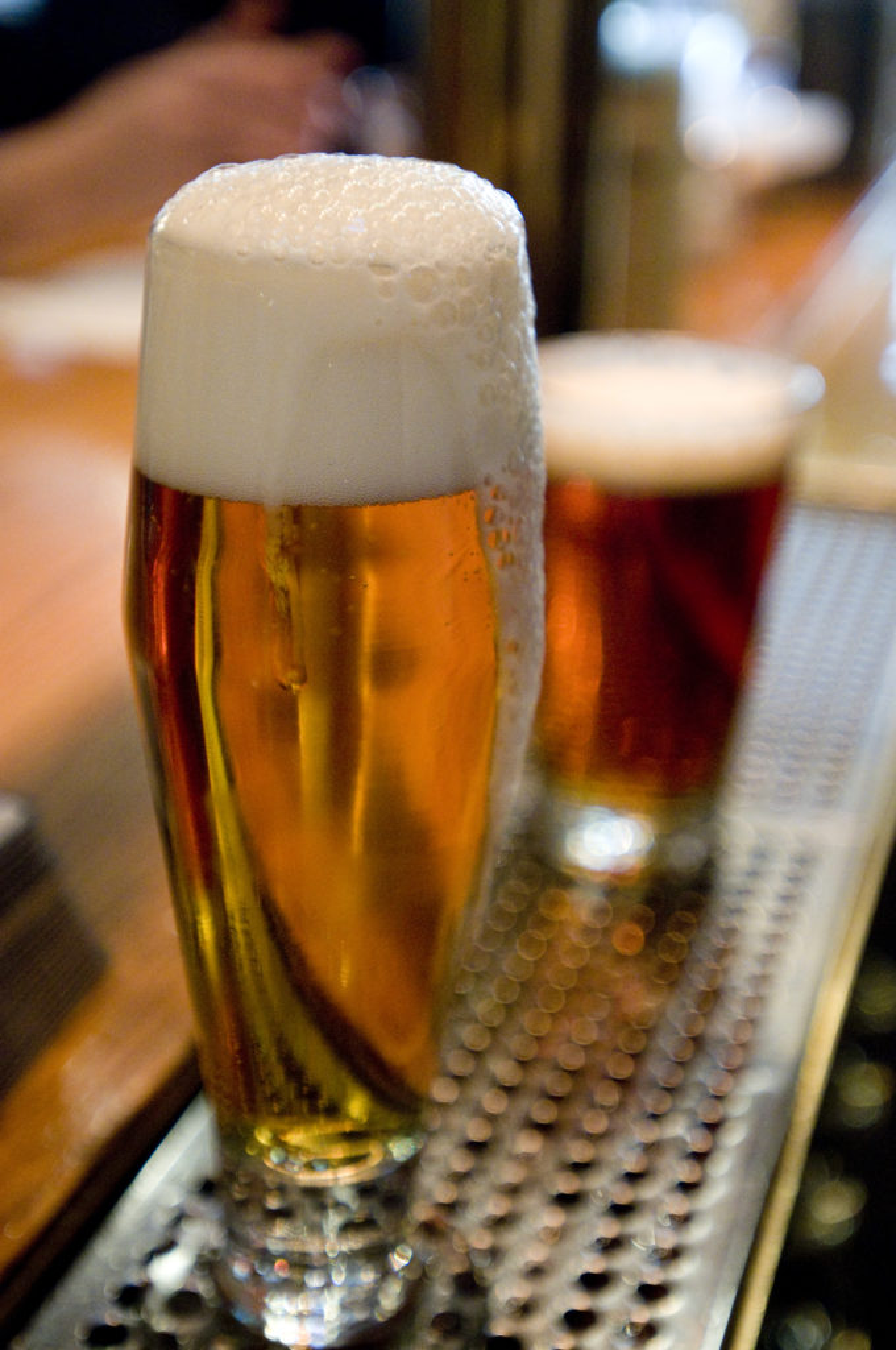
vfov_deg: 37.9
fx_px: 1965
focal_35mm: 52
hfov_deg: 25.7
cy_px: 675
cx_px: 448
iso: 1600
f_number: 2.8
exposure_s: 1/40
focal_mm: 35
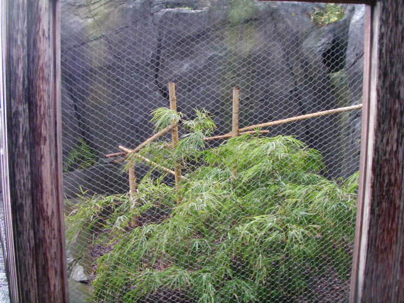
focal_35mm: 38
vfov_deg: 37.7
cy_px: 152
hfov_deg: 49.0
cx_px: 202
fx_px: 443
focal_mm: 6.3
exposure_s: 1/33.8
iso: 400
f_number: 3.5
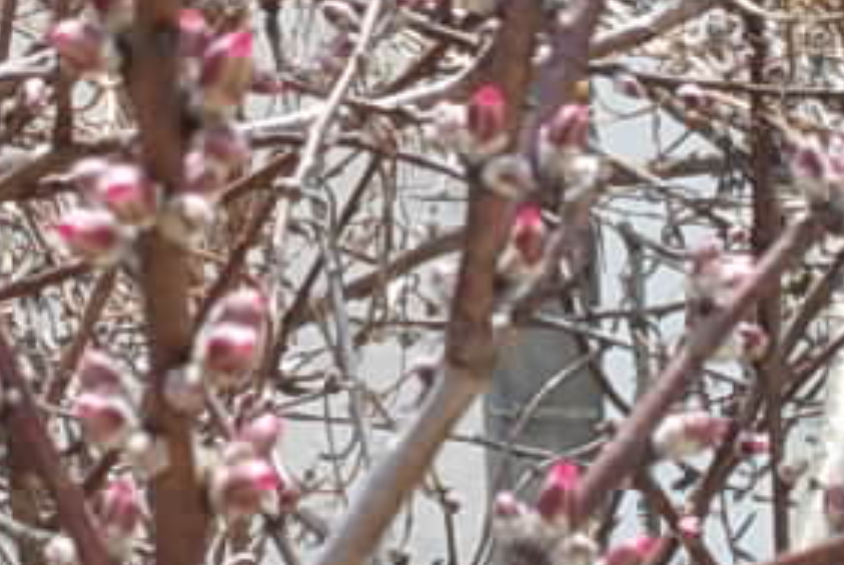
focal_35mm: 530
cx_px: 252
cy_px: -183
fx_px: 12438
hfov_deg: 3.9
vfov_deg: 2.6
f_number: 6.8
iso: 80
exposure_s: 1/125
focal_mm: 20
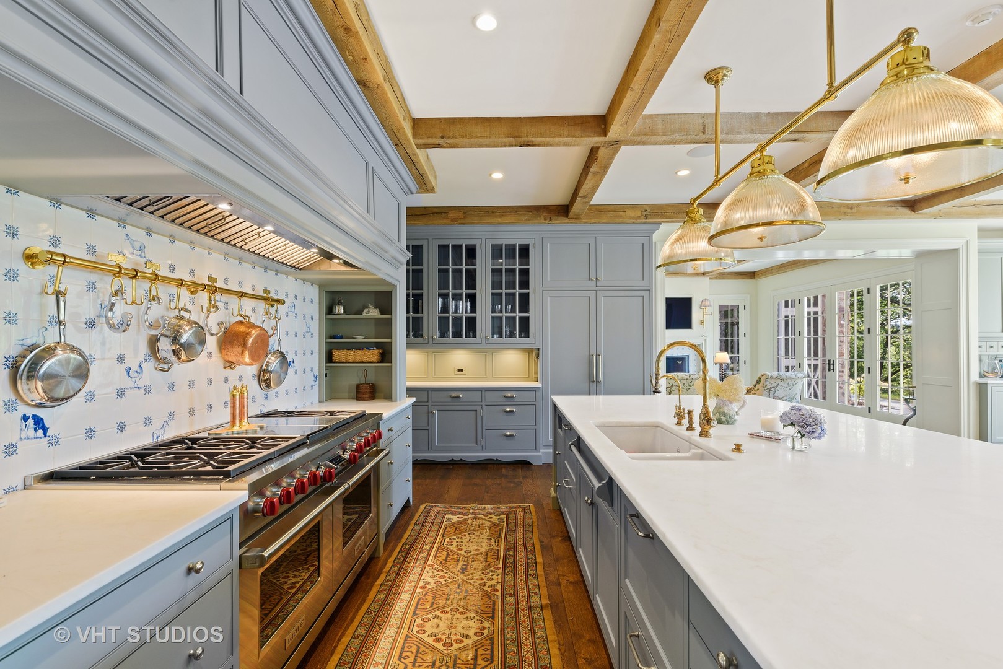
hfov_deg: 96.7
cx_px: 502
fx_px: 446
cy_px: 334
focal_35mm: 16
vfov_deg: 73.8
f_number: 9
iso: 100
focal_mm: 16
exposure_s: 1/1.67
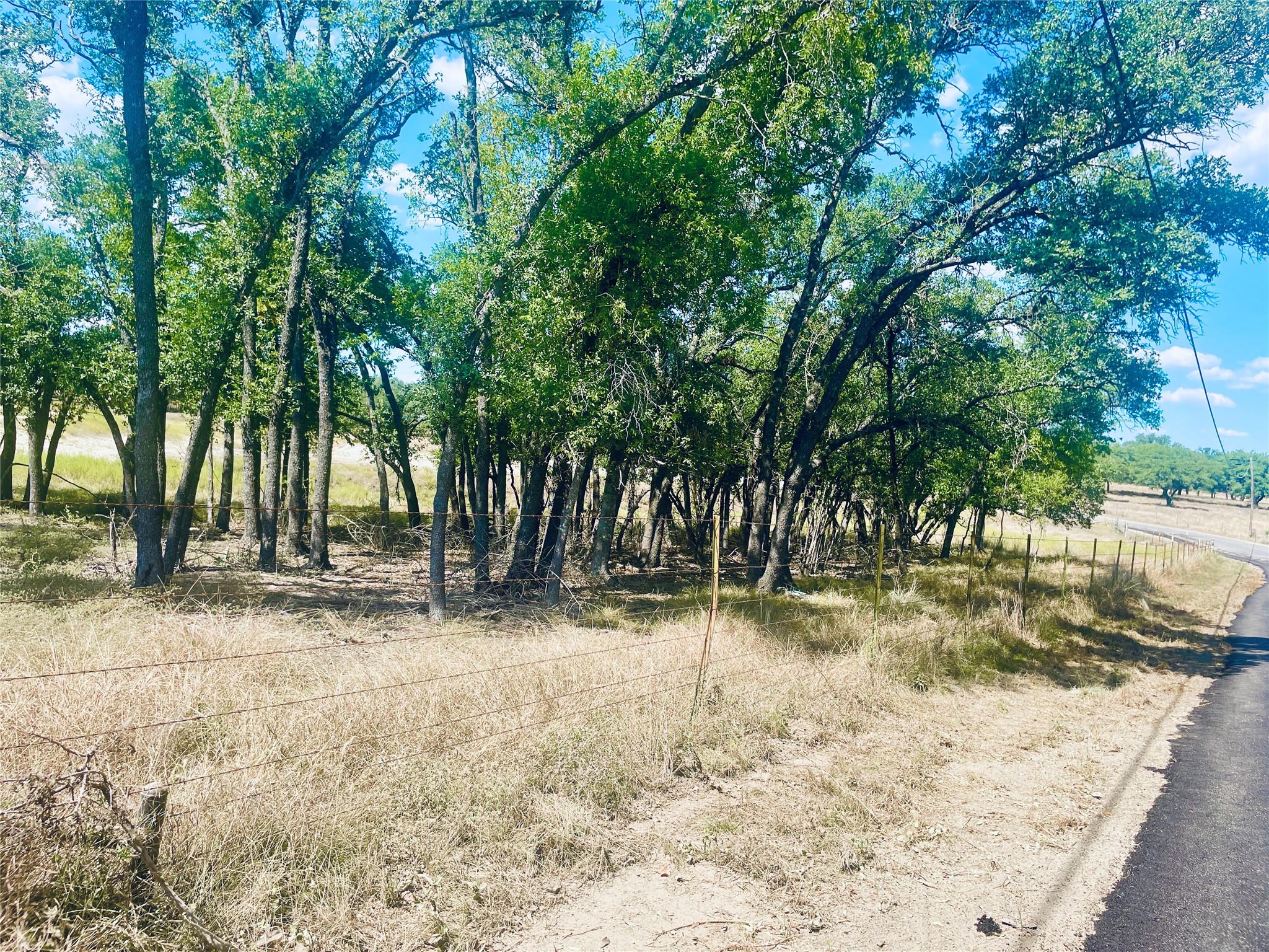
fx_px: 953
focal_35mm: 26
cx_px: 634
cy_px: 476
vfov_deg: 53.1
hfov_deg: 67.3
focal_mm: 4.2
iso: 32
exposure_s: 1/2092
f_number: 1.6
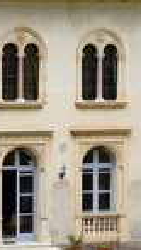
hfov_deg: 6.2
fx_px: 1306
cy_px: 88
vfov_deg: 10.9
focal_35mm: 197
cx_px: 39
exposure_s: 1/160
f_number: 8
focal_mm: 66
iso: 200
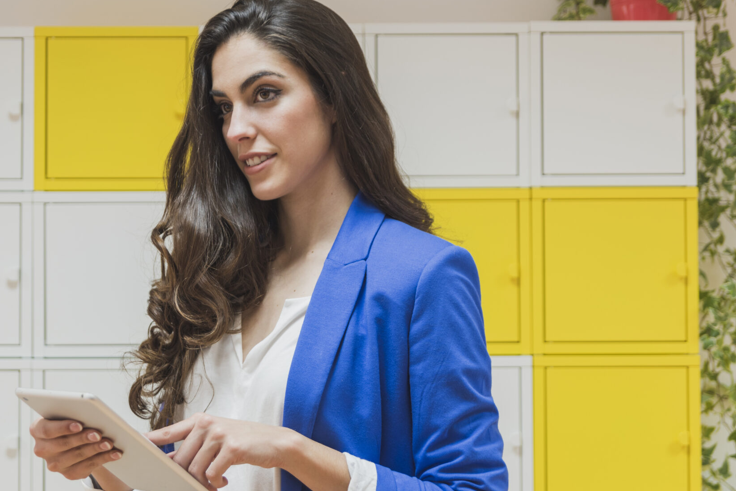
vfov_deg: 15.7
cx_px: 283
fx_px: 1779
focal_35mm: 87
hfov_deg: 23.3
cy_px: 265
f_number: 2.8
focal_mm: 56
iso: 200
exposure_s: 1/60
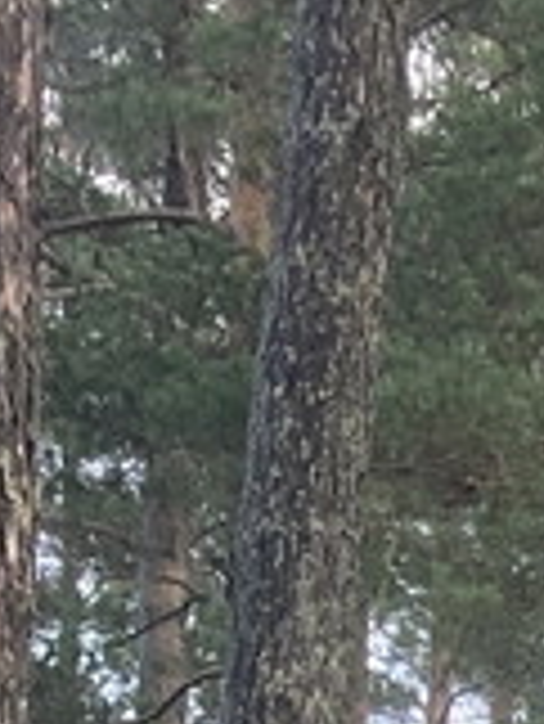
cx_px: 1654
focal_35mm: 223
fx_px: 4666
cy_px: 1821
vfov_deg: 8.1
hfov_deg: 6.1
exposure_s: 1/121
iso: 50
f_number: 1.8
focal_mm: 3.99
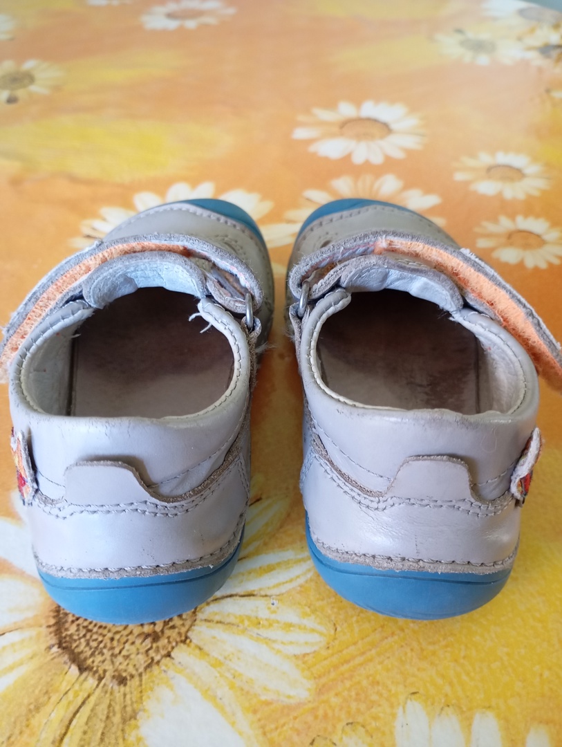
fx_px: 605
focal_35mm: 28
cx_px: 281
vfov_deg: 63.4
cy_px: 374
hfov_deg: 49.8
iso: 1901
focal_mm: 4.27
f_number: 1.8
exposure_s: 1/20
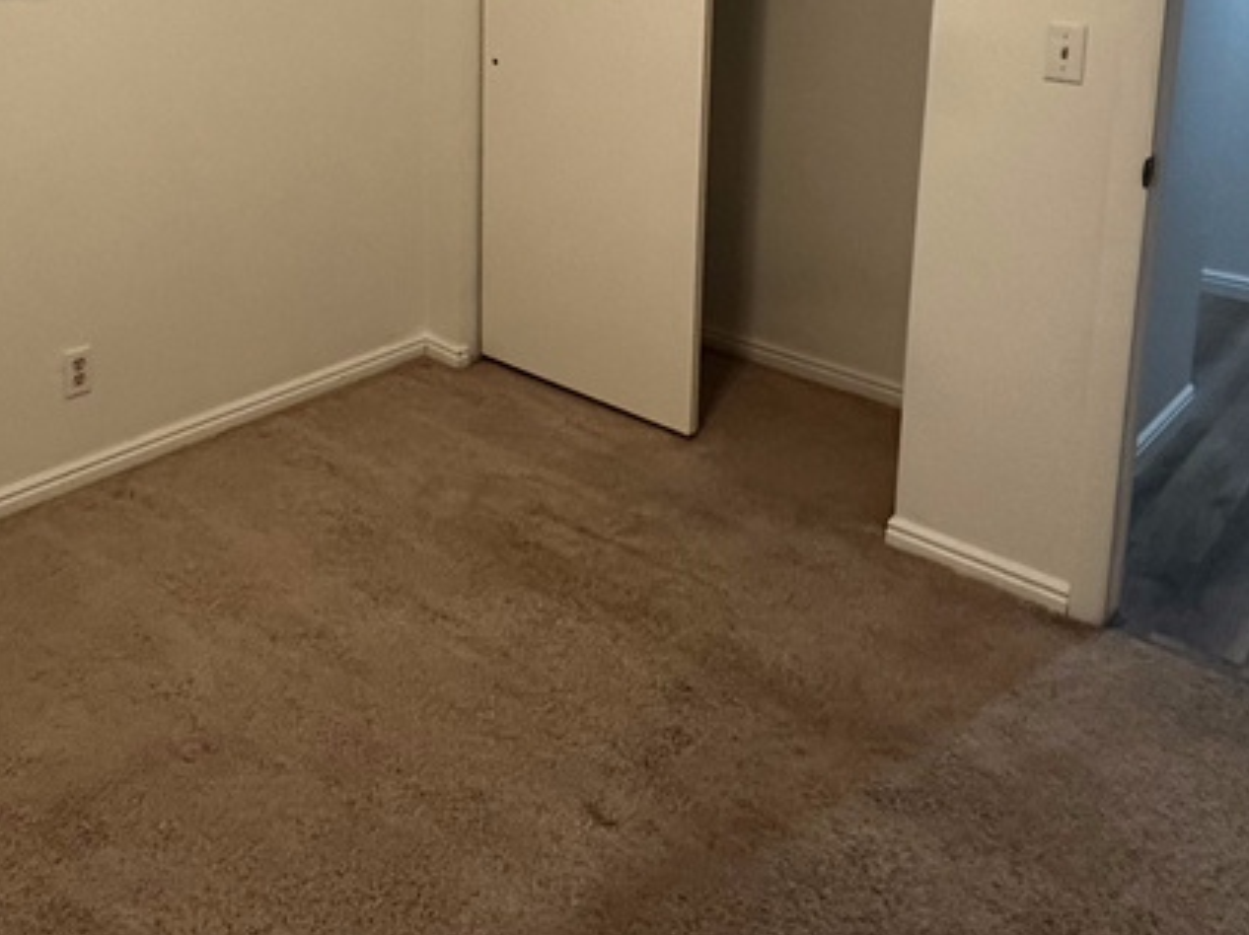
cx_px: 432
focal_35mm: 34
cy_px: 62
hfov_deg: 53.1
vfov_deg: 38.4
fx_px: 1226
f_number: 2.2
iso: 500
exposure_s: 1/60
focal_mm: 2.22
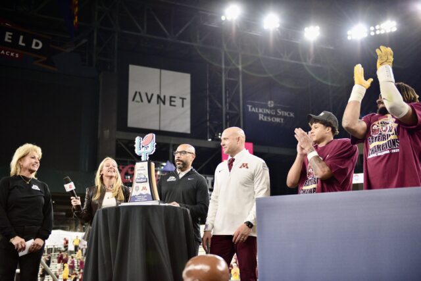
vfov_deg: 27.0
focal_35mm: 50
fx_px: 585
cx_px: 210
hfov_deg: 39.6
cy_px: 140
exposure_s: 1/640
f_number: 2.8
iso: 800
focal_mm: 50
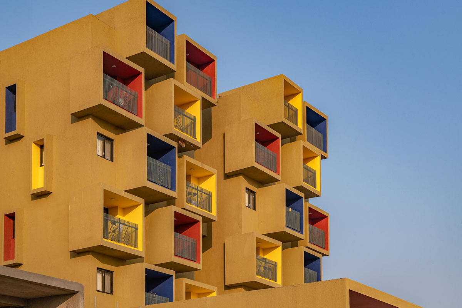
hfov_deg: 33.9
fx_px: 757
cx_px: 231
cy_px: 154
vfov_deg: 23.0
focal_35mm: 59
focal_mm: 59
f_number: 10
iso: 100
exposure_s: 1/125
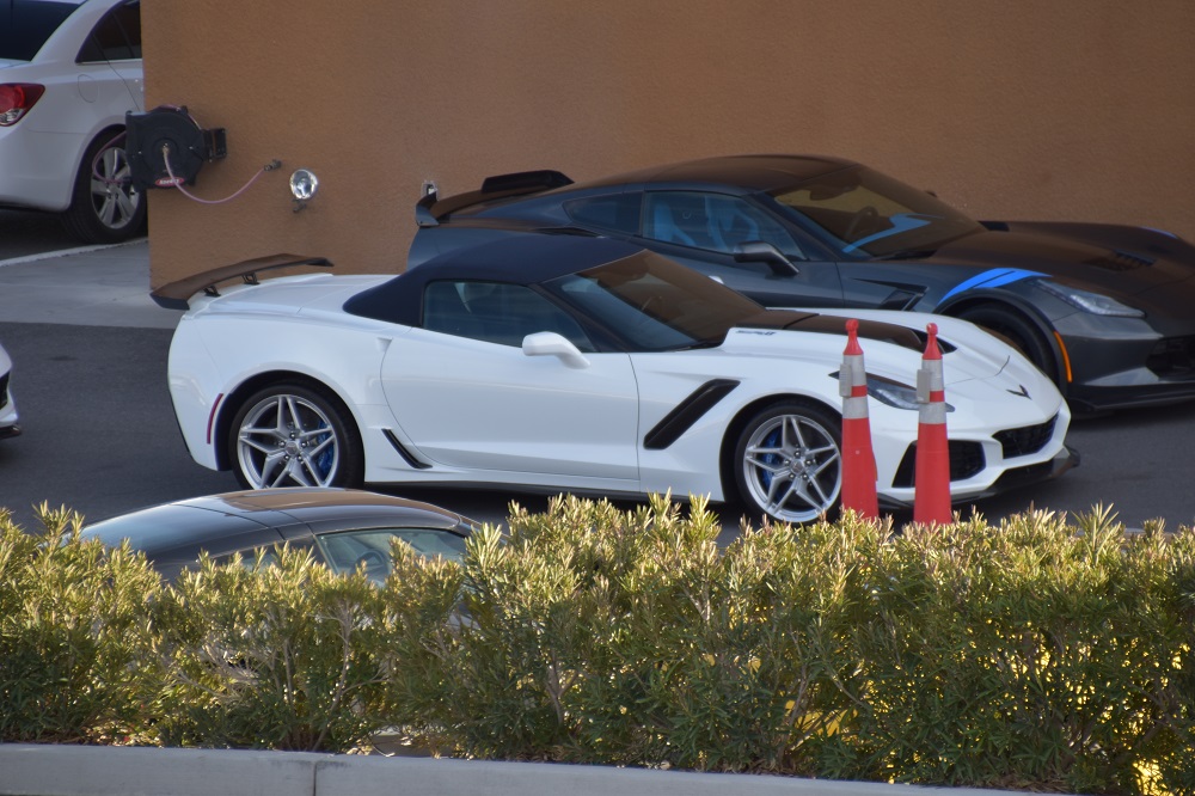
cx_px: 598
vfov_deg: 3.4
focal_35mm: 405
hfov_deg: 5.1
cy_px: 398
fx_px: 13439
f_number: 6.3
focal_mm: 270
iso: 200
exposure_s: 1/200
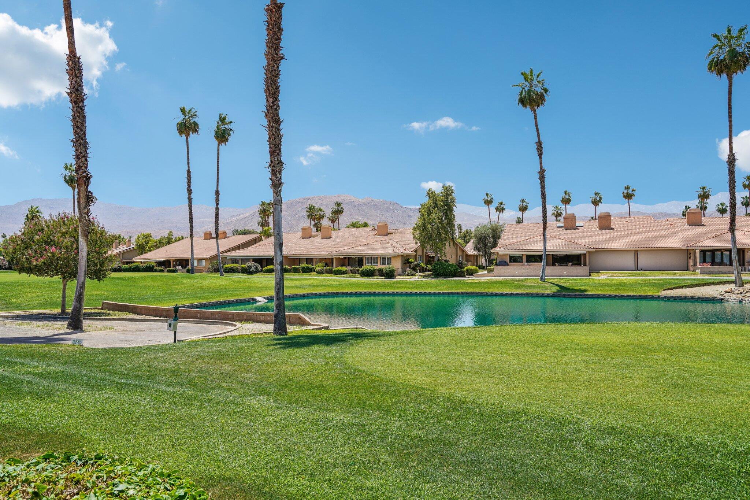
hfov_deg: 73.7
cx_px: 375
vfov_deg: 53.1
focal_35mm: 24
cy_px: 250
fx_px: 500
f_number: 8
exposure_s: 1/320
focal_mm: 24
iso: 100
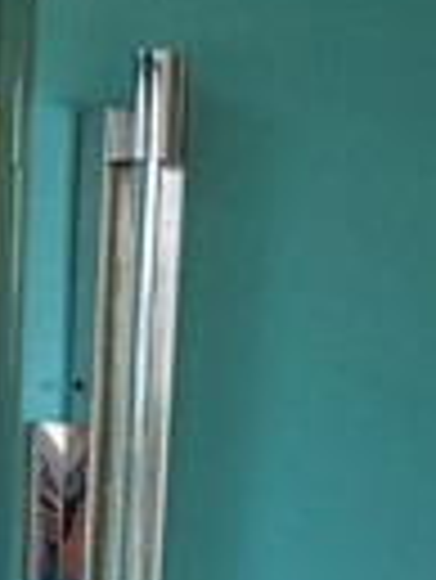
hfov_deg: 11.9
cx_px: 310
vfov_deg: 14.4
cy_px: 976
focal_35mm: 124
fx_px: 2079
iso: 50
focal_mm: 7
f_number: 1.8
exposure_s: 1/120
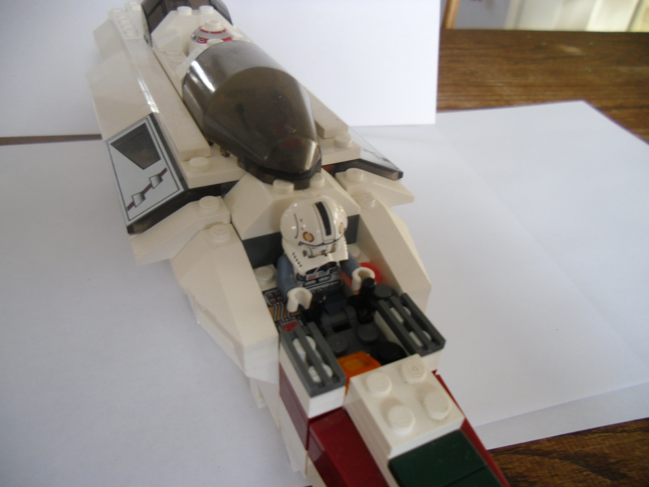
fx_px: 506
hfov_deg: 65.3
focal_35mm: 27
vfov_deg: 51.4
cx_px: 324
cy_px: 244
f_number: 3.2
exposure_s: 1/20
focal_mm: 4.9
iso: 200
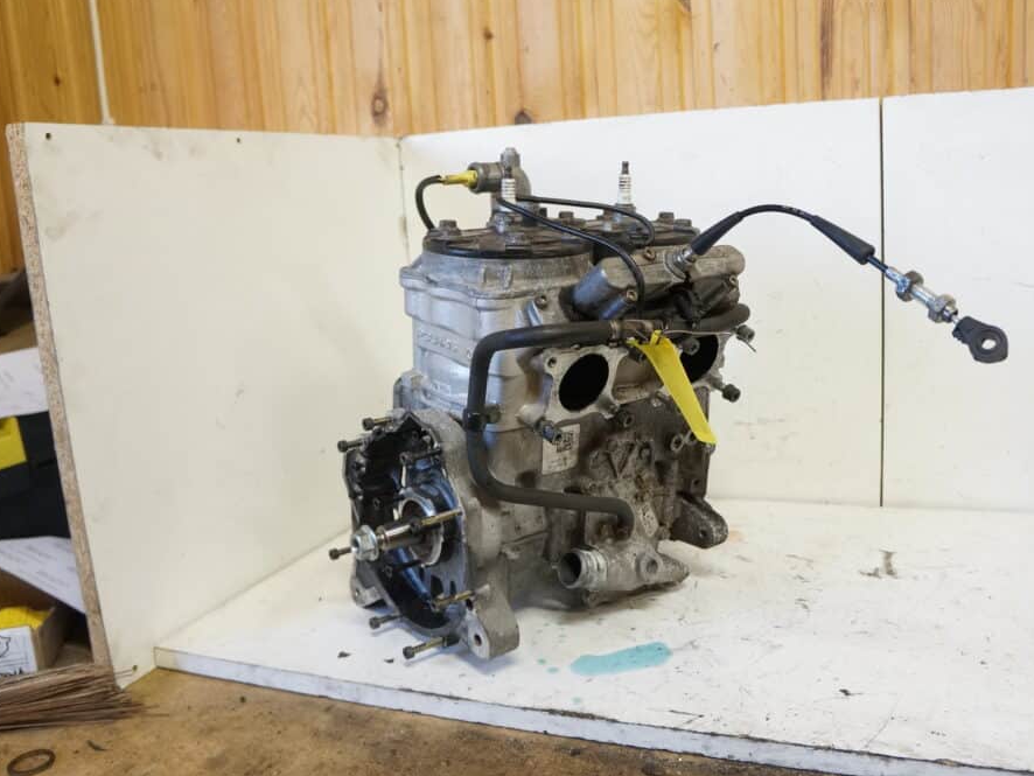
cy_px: 392
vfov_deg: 46.8
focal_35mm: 30
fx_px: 896
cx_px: 580
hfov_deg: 59.8
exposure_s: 1/50
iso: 1600
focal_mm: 18
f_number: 4
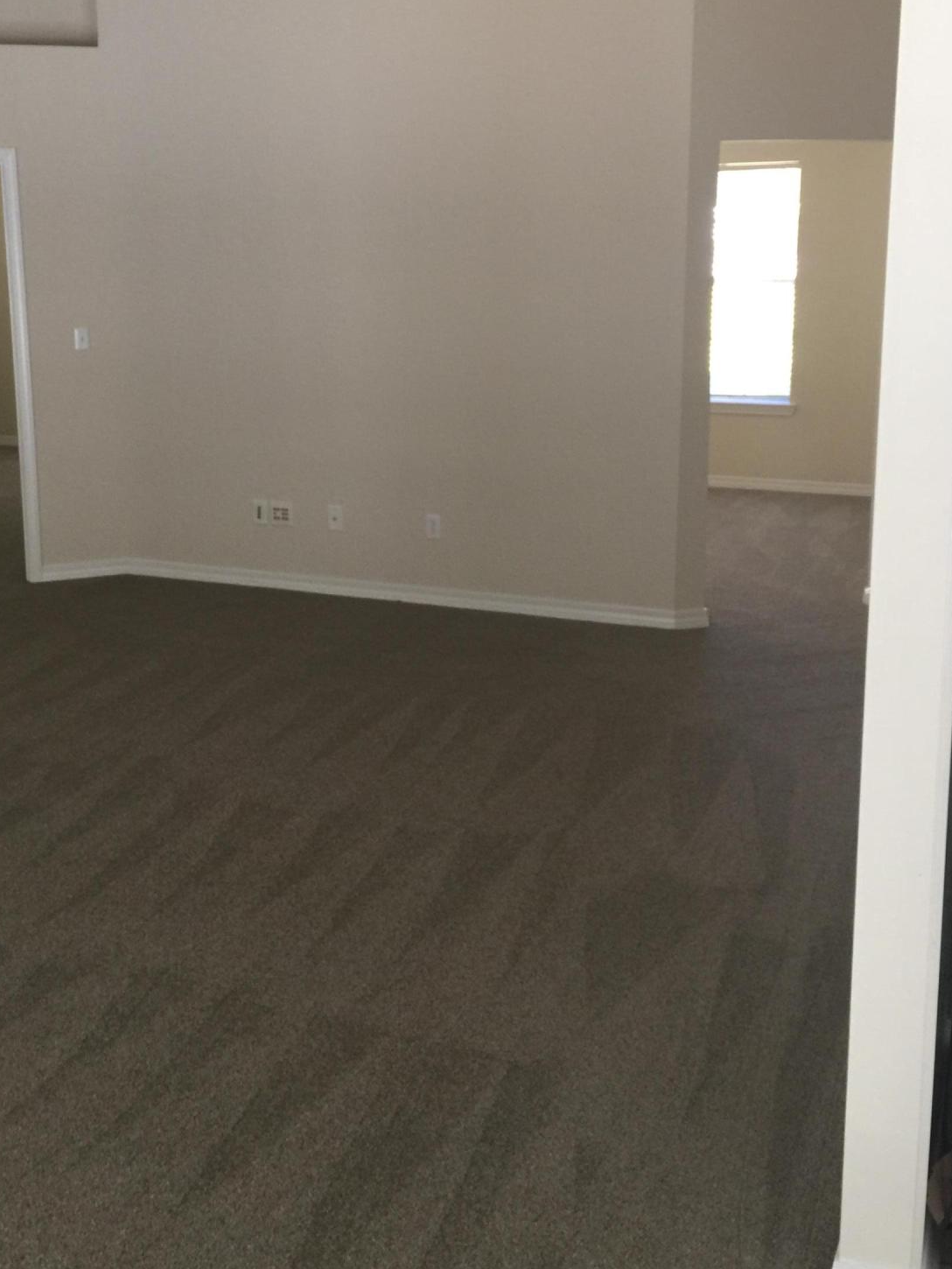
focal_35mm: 40
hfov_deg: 35.8
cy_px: 535
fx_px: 1466
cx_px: 368
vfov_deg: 46.6
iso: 50
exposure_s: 1/15
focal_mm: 4.15
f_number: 2.2
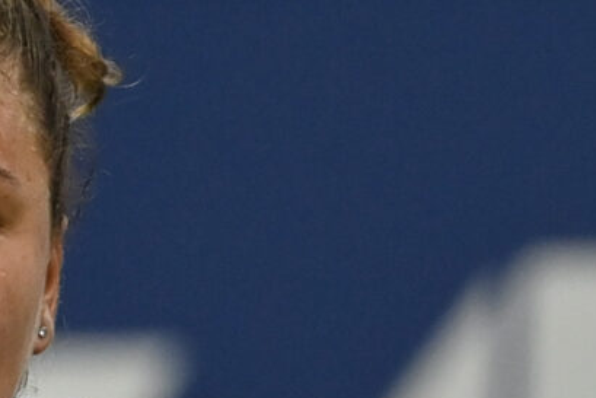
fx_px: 24874
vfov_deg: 0.9
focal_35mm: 1502
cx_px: 325
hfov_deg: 1.4
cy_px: 789
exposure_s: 1/1600
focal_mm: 240
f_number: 4
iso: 2500
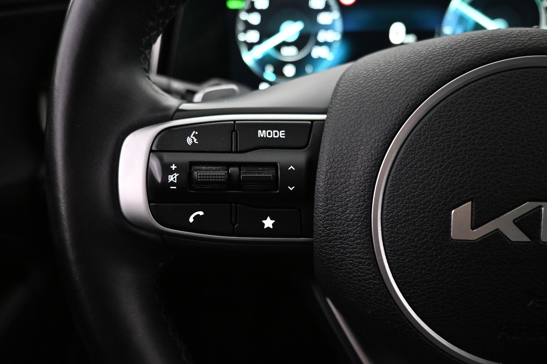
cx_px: 274
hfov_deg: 73.7
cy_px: 182
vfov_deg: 53.1
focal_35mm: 24
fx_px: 365
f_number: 3.5
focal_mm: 16
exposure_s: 1/80
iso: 4000
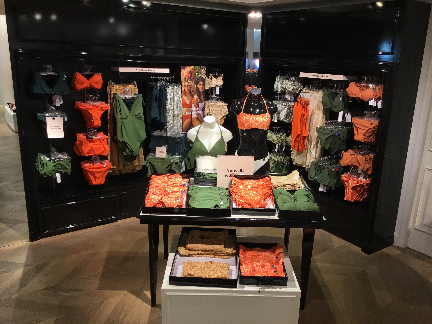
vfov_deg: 45.4
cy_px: 162
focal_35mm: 31
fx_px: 387
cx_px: 216
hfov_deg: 58.4
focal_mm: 3.3
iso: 25
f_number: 2.4
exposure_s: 1/33
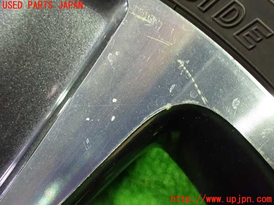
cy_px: 102
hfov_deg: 60.0
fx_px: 237
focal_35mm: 30
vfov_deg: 46.8
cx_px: 137
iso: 1250
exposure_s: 1/30
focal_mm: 5.4
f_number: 2.3
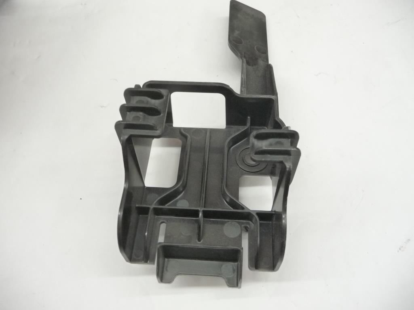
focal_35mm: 28
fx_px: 335
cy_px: 155
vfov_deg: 49.7
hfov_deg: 63.4
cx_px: 207
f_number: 3.3
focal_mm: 4.7
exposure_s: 1/30
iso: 400
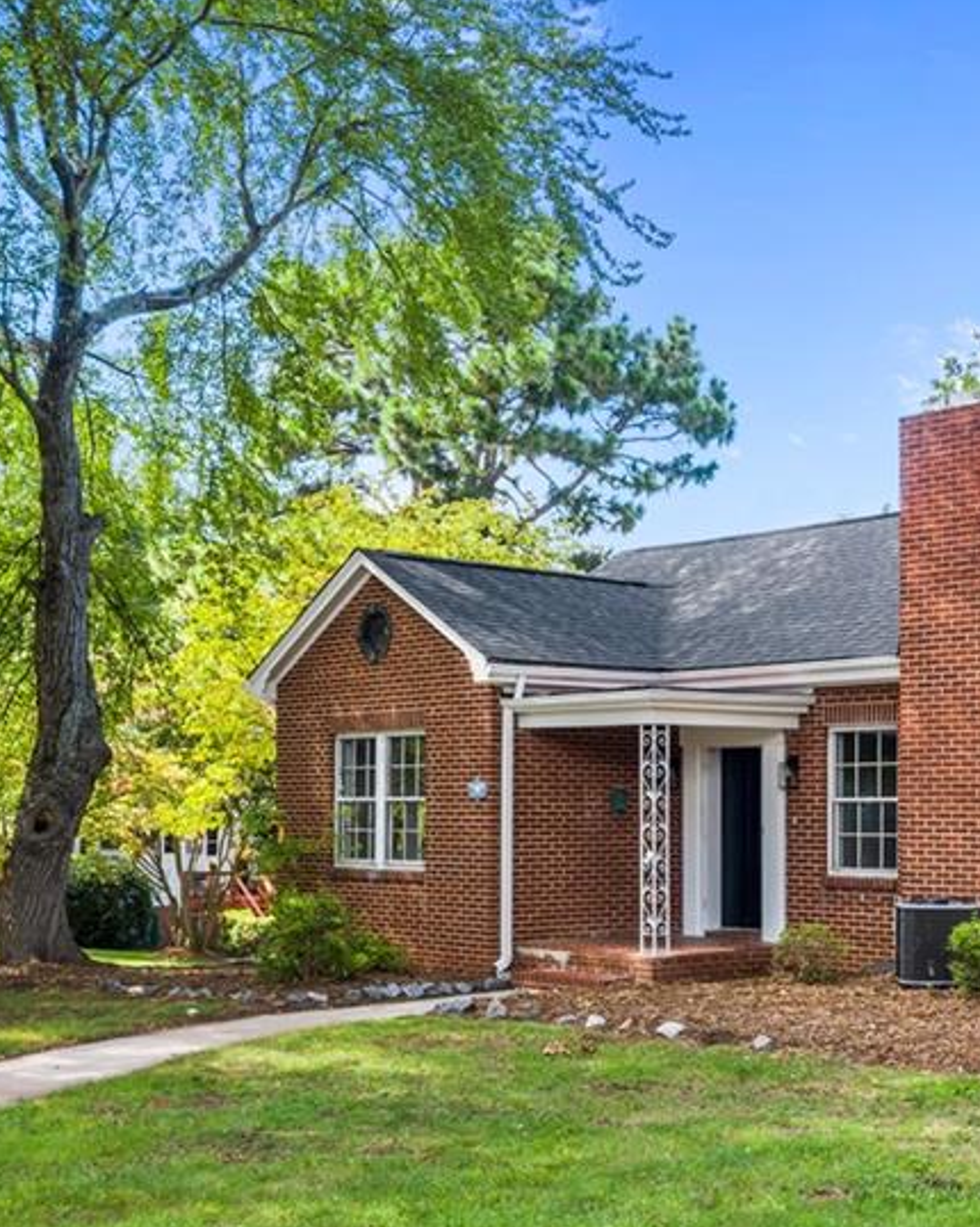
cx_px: 716
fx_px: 1814
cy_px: 736
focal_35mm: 50
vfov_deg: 37.2
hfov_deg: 29.8
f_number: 4.5
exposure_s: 1/160
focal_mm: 10.26
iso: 100
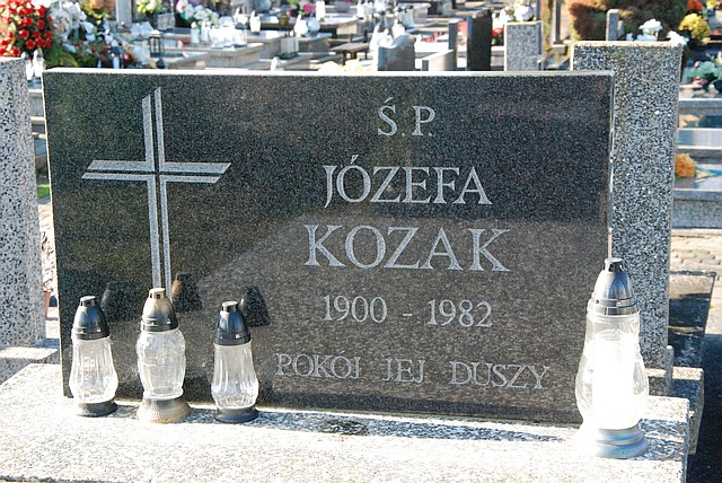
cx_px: 361
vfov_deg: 17.5
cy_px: 242
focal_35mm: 78
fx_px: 1566
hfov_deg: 26.0
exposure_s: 1/320
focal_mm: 52
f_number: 9
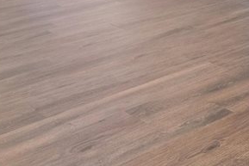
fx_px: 581
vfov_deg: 13.5
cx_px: 402
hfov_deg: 19.9
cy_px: -182
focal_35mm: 84
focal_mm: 19
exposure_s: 1/8
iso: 800
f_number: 9
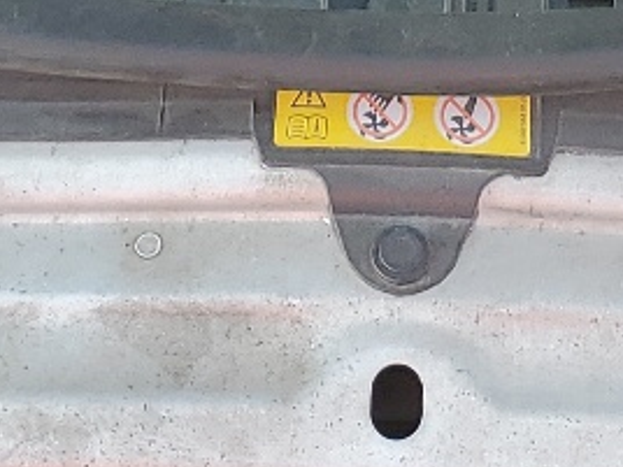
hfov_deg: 12.7
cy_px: -506
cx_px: 437
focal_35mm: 155
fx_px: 2790
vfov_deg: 9.0
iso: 50
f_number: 1.5
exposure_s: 1/435
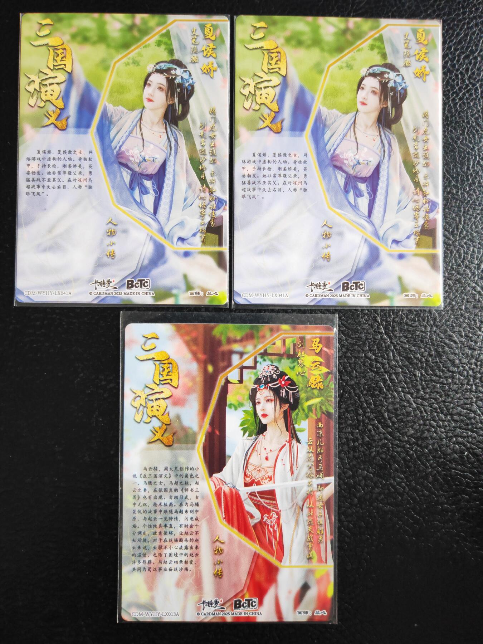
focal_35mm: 27
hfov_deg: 51.4
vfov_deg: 65.3
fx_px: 502
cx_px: 242
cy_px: 322
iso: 200
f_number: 1.8
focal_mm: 5.53
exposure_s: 1/100
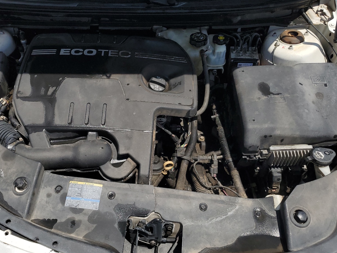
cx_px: 144
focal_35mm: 35
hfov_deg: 52.5
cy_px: 127
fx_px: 341
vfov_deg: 40.7
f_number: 1.5
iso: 50
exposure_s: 1/5000
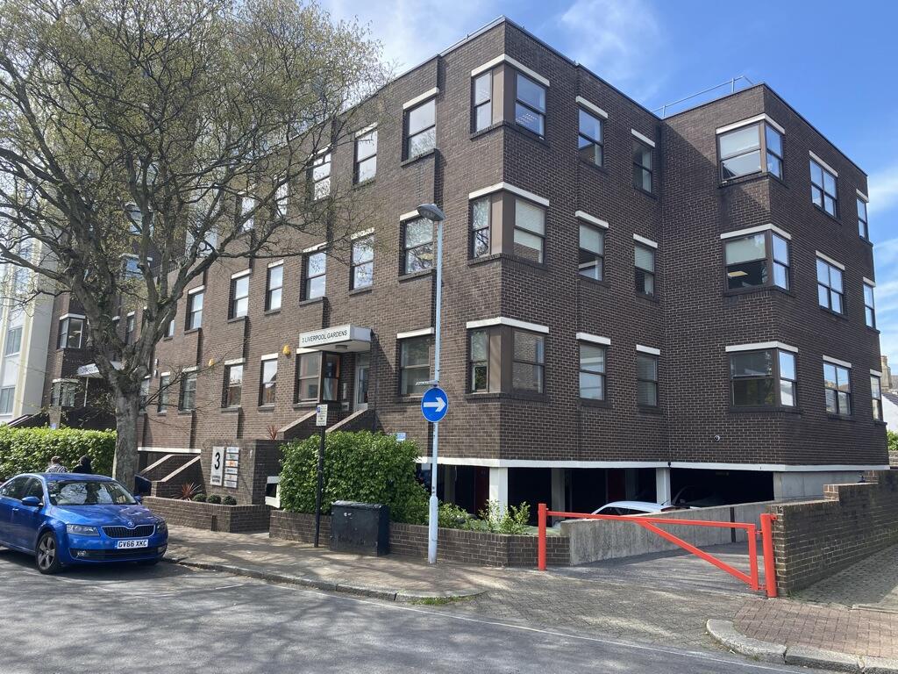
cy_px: 337
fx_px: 674
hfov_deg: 67.3
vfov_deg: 53.1
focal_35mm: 26
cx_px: 449
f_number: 1.8
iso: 32
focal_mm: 4.25
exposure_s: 1/799
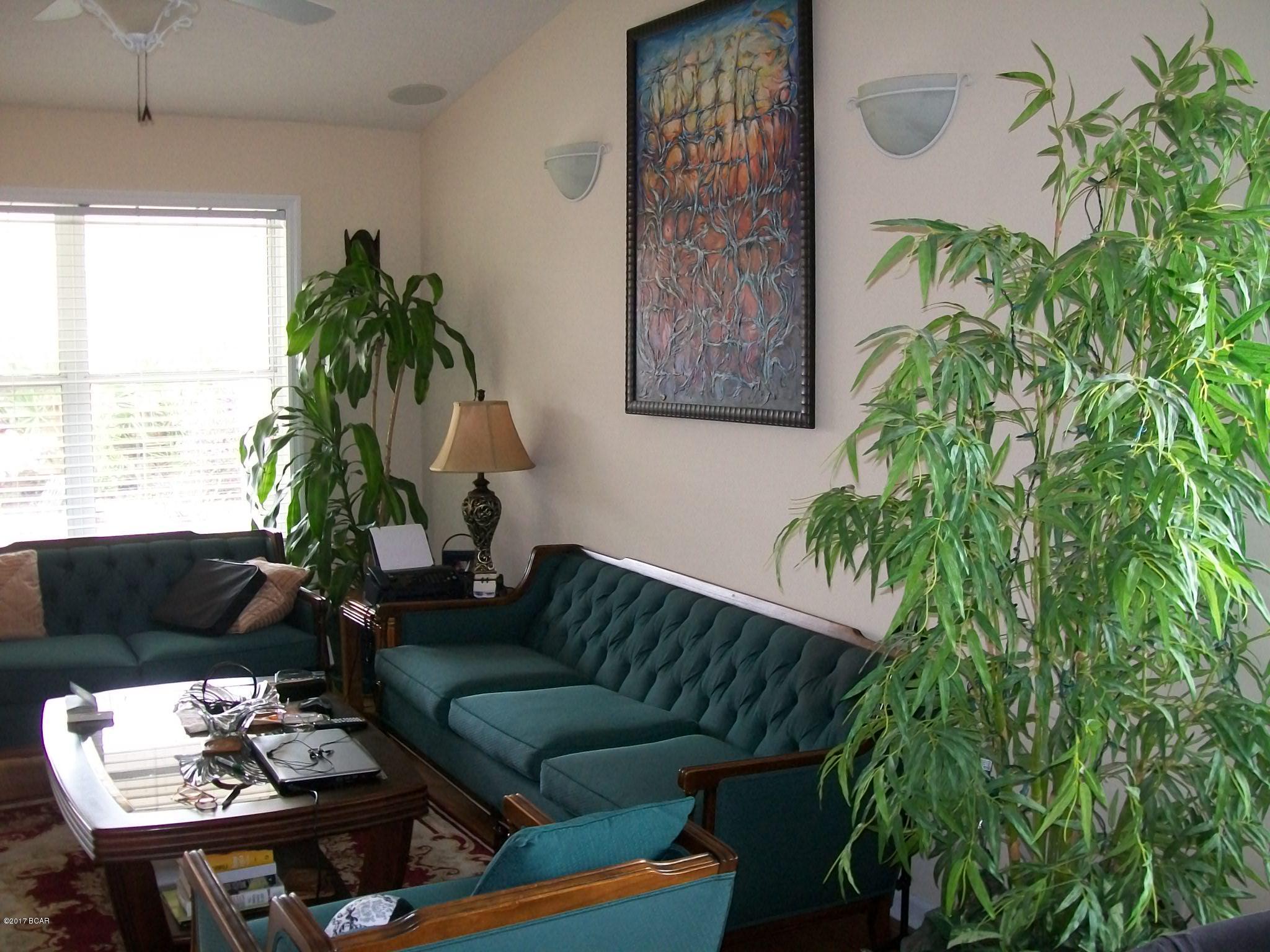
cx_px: 635
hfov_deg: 51.4
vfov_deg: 39.7
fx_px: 1321
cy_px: 476
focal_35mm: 36
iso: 160
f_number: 2.7
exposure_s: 1/30
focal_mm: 6
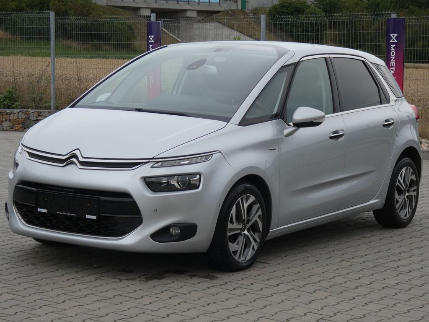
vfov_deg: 16.4
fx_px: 1115
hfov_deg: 21.8
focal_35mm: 90
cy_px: 161
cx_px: 214
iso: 80
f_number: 5.6
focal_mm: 16
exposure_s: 1/200
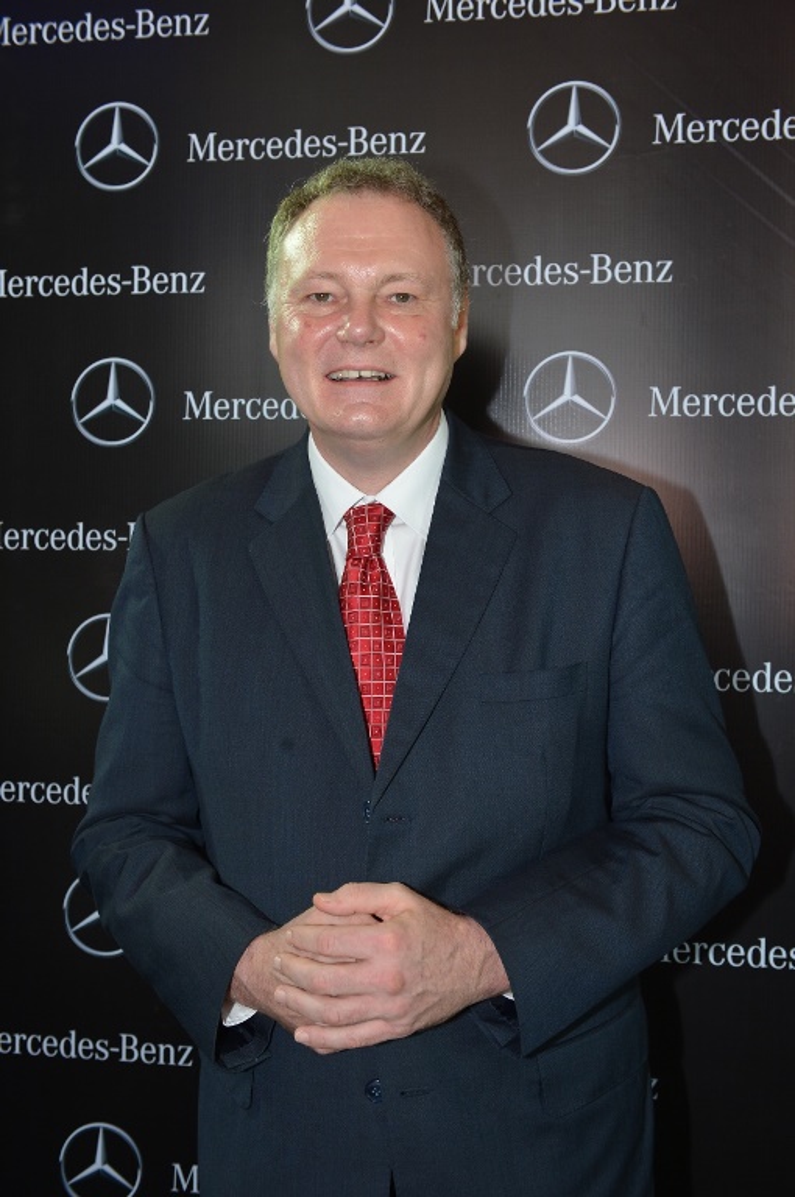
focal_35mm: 40
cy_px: 598
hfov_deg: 33.3
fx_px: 1328
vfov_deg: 48.5
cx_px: 398
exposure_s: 1/100
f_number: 5
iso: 1250
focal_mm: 40
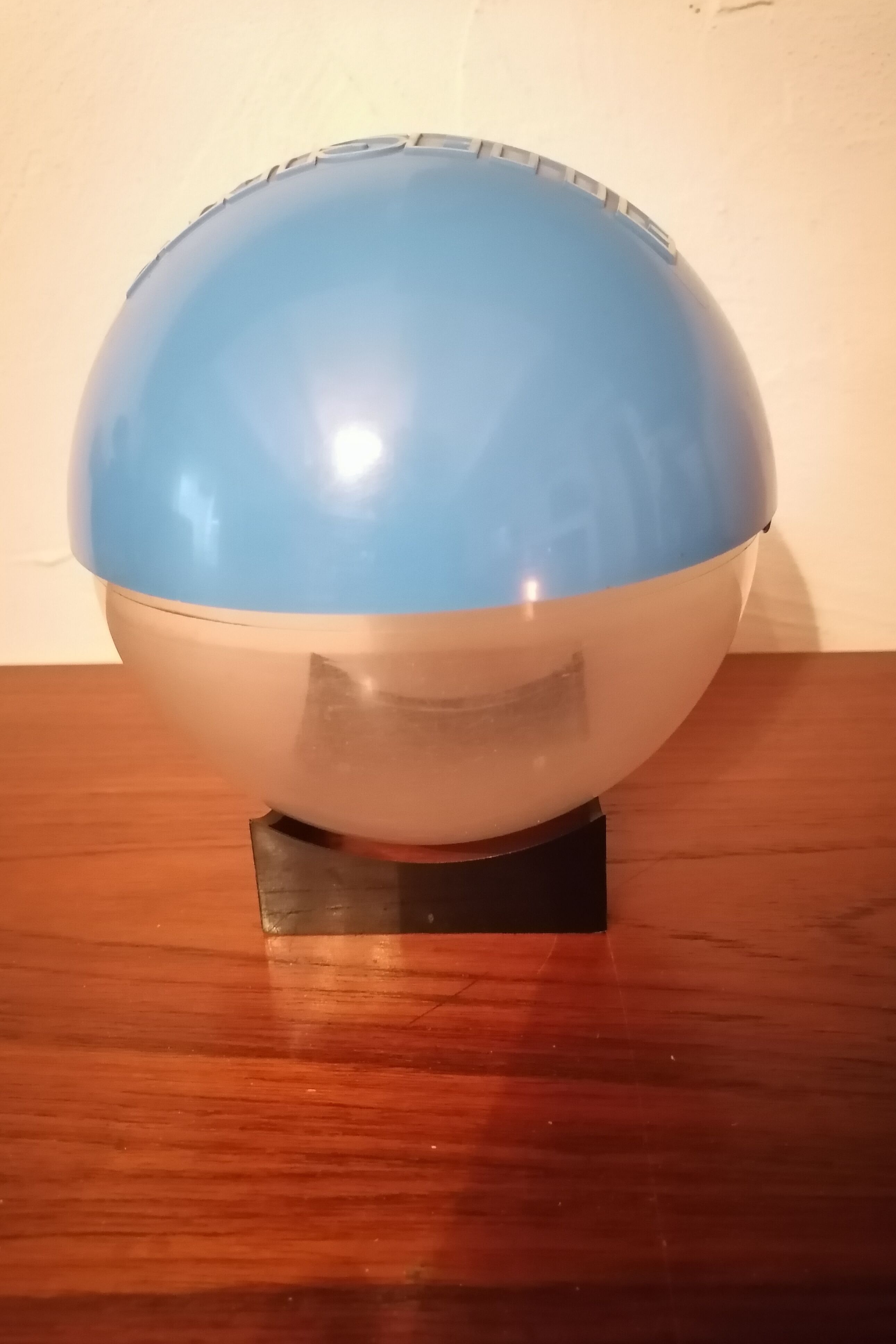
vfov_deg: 63.6
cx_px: 454
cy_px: 689
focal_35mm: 29
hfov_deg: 45.0
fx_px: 1083
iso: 2000
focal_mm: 5.3
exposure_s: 1/14.3
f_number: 1.8
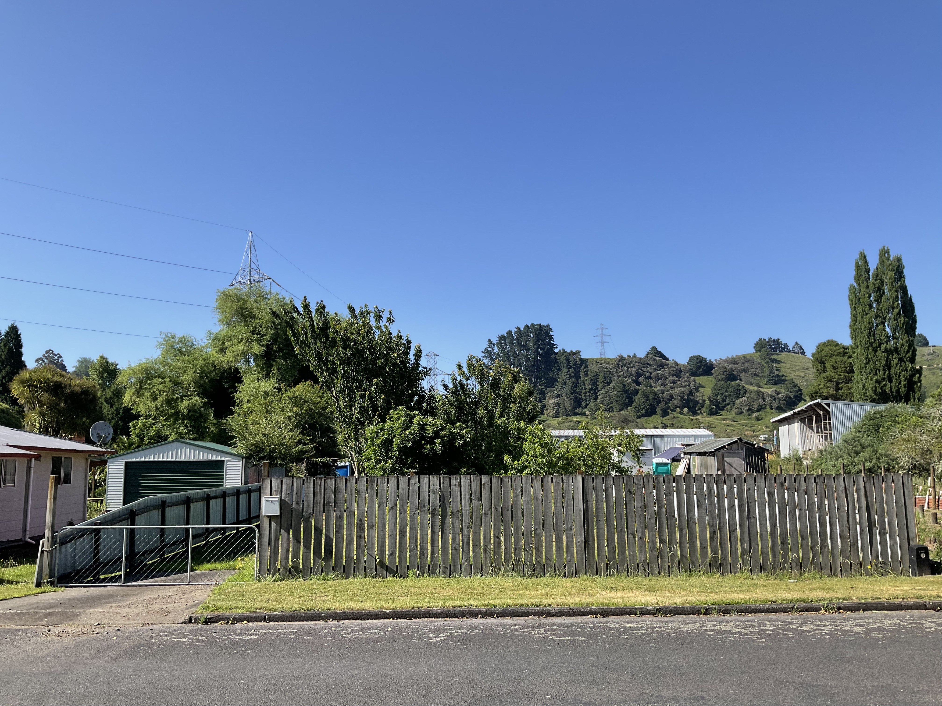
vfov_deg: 48.2
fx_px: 789
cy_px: 353
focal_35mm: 29
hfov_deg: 61.7
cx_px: 471
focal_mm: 3
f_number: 1.8
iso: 16
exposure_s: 1/1490
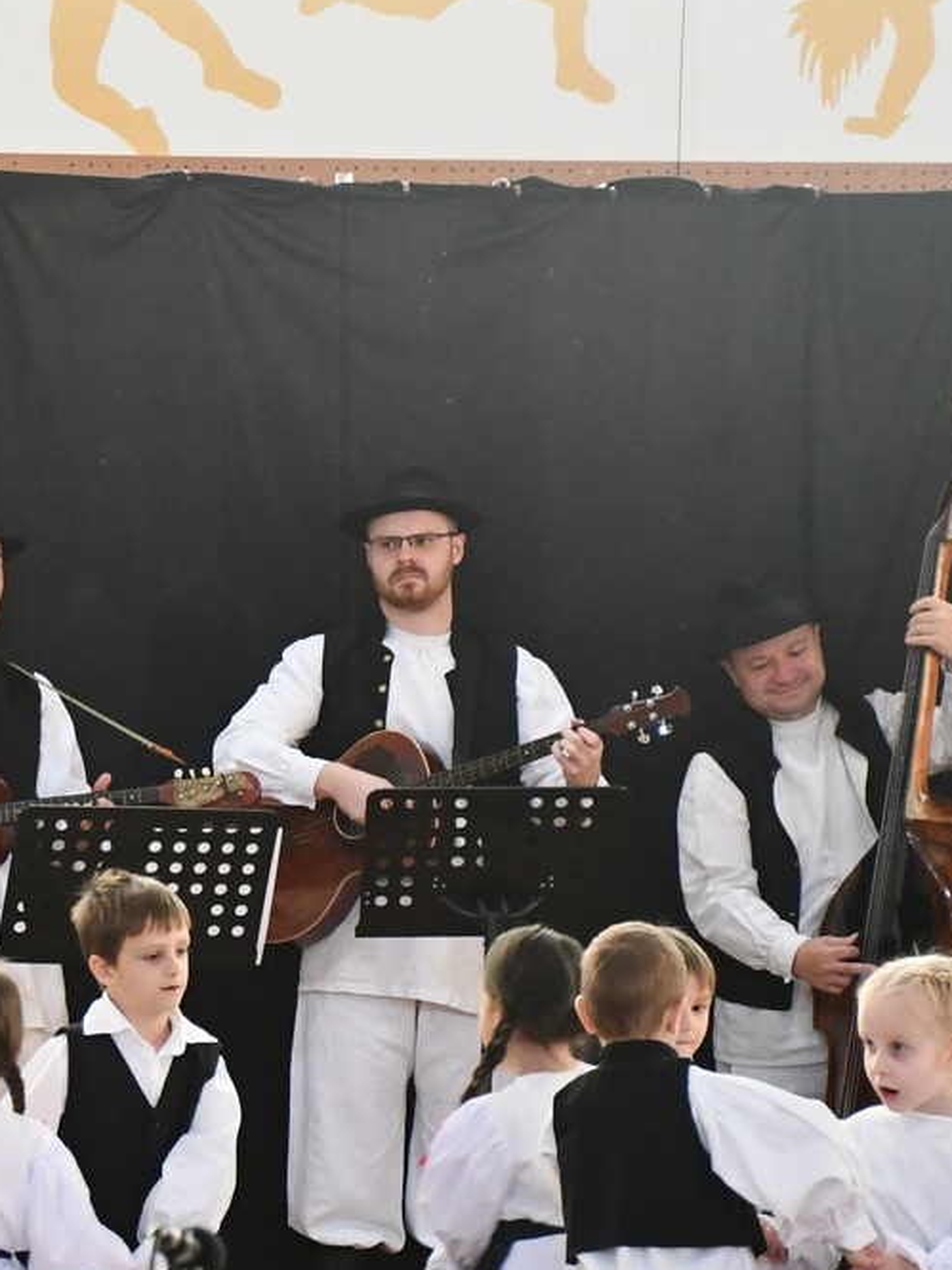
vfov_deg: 8.6
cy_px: 813
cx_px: -103
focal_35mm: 229
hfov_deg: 6.5
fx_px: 8395
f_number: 5
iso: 2500
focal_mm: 66
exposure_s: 1/125
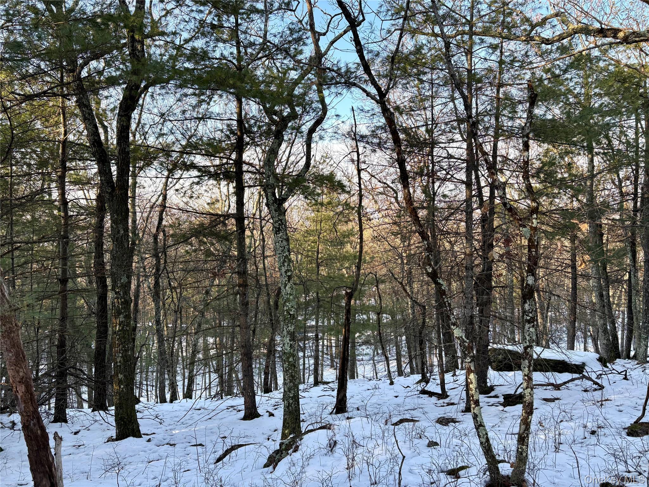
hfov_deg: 67.3
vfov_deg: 53.1
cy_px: 244
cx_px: 324
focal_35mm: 26
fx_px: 487
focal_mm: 5.96
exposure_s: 1/527
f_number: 1.6
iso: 64
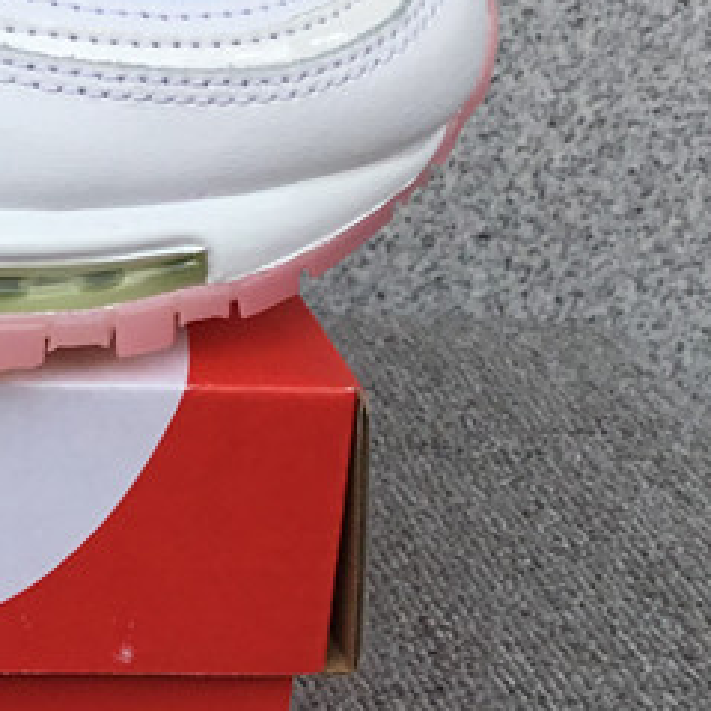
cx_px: -428
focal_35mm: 103
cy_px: 201
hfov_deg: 15.3
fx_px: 2394
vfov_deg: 16.8
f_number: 2.4
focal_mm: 3.3
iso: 25
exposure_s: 1/679
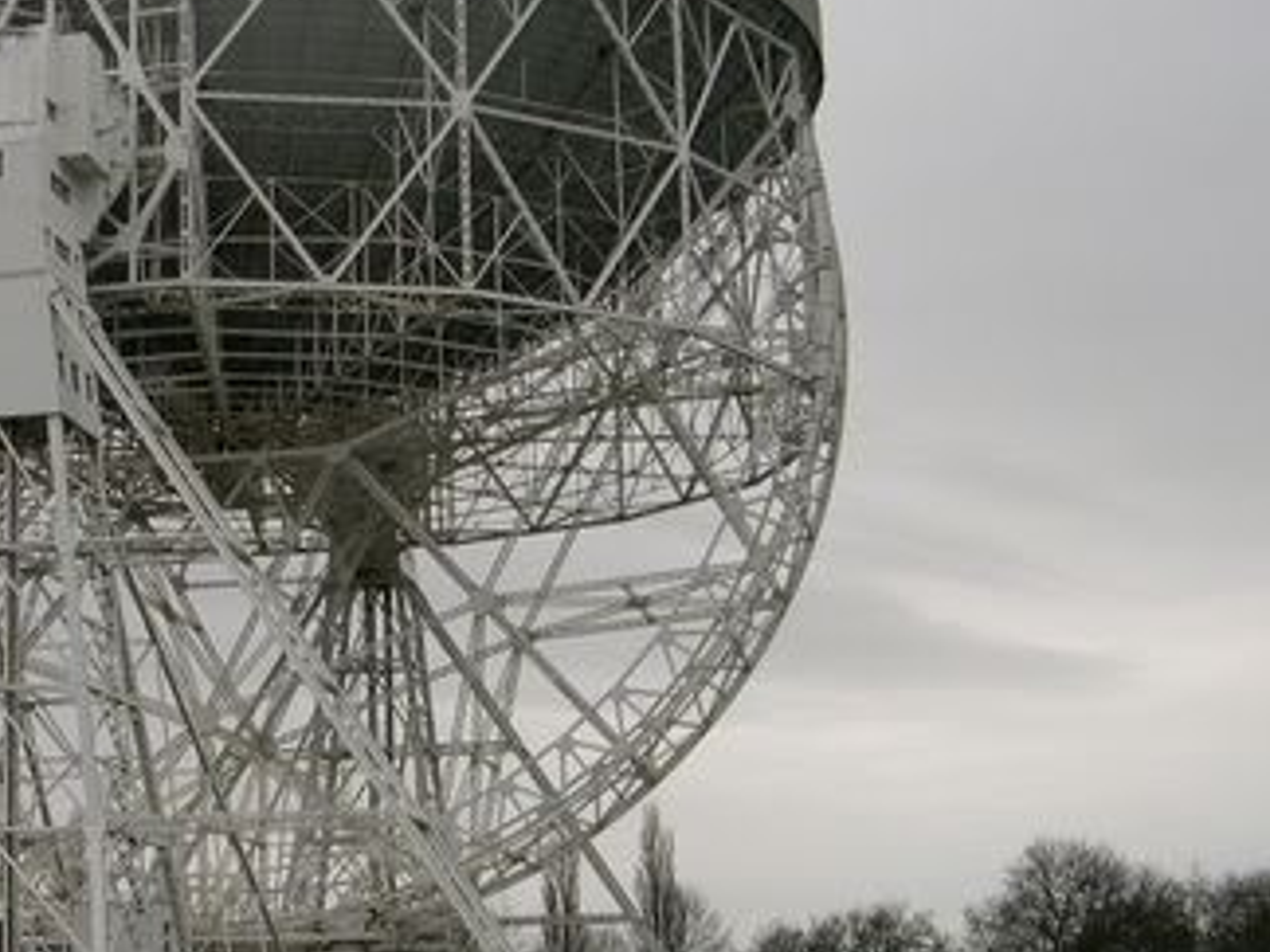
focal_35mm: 75
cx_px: 145
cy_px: 564
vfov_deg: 19.6
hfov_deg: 25.3
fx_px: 2752
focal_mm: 8
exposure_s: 1/203
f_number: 2.8
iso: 100
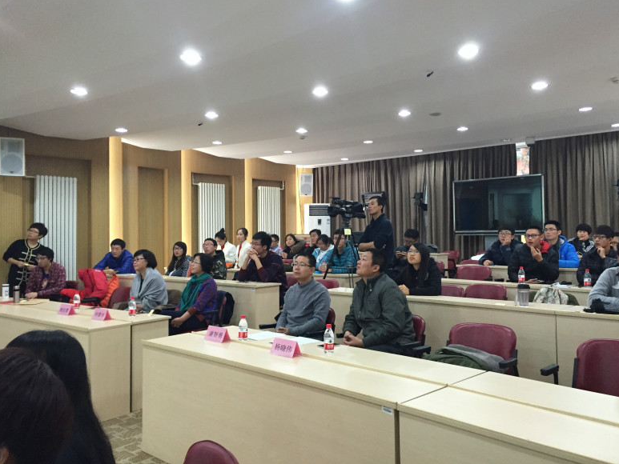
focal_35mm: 30
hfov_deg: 60.0
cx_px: 316
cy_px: 225
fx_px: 537
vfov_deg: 46.8
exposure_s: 1/30
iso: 160
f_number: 2.2
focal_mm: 4.15
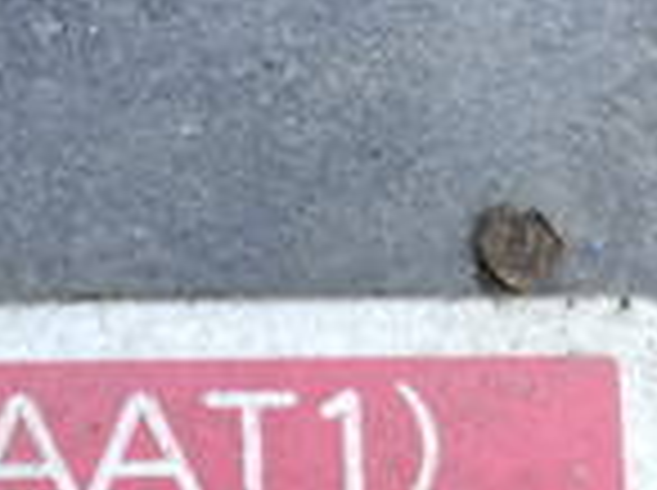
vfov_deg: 12.0
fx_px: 2160
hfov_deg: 15.2
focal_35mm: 114
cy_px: 854
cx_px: -477
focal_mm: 4.2
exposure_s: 1/121
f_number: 1.6
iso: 40
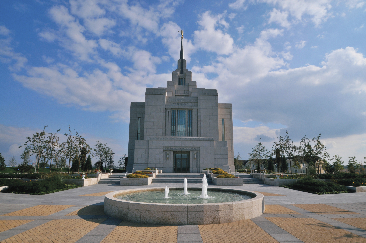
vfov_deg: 59.4
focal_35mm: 21
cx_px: 183
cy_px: 122
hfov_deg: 81.3
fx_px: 213
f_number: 20
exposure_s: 1/250
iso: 200
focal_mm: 14
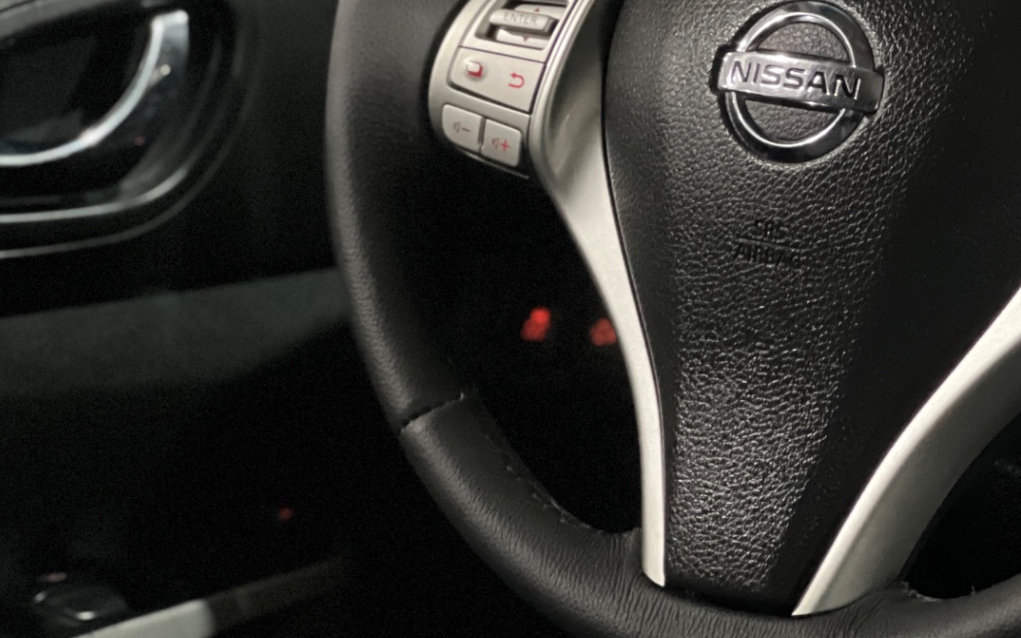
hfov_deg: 14.0
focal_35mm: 149
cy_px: 90
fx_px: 4145
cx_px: 828
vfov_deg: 8.8
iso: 1000
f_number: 2.8
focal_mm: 9
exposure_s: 1/15
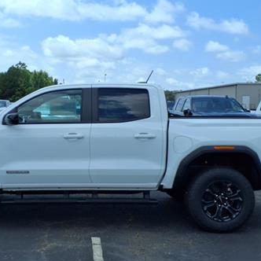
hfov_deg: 36.3
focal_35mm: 46
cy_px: 126
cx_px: 82
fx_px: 392
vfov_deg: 36.8
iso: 40
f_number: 1.9
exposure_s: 1/2000
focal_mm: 3.58
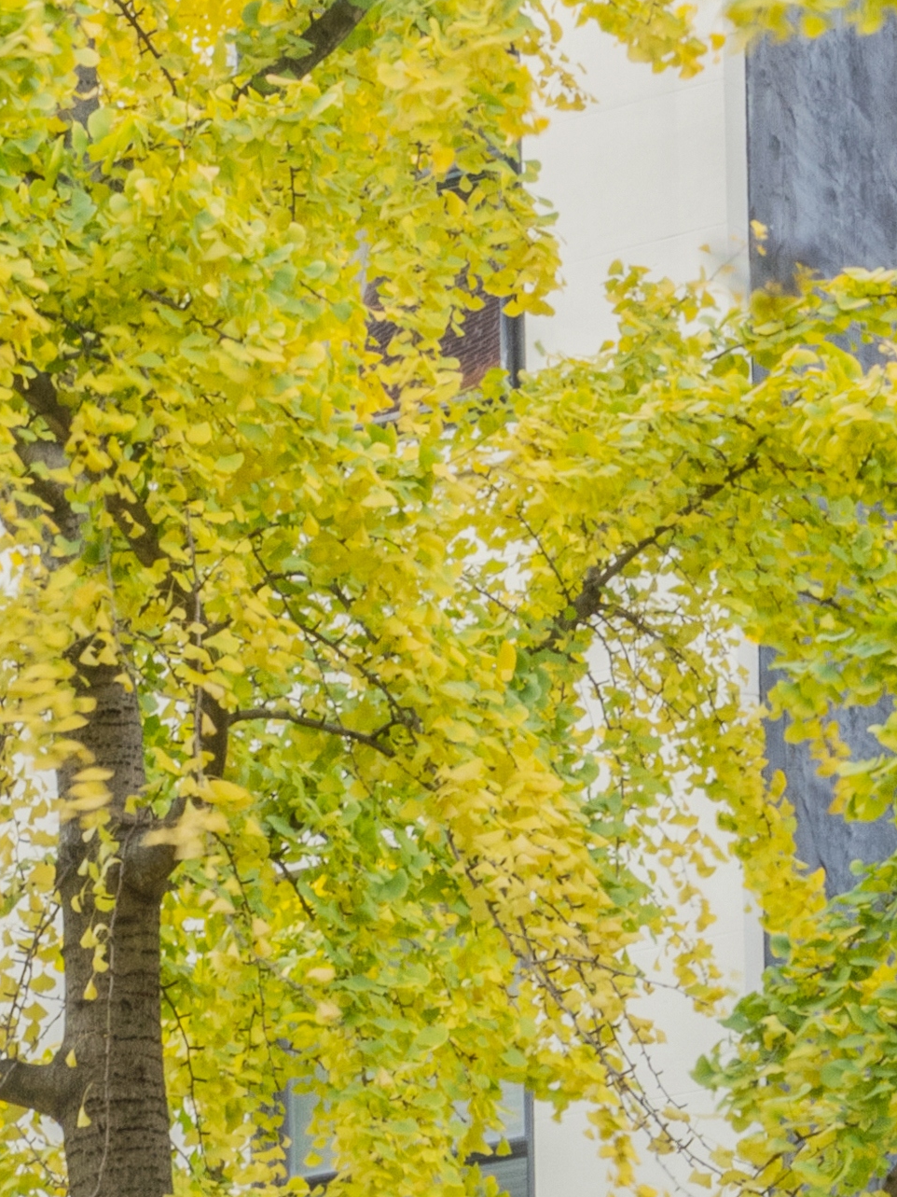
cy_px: 3115
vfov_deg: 8.8
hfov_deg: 7.2
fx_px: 6842
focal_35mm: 198
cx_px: -835
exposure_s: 1/2
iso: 200
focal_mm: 32
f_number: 16
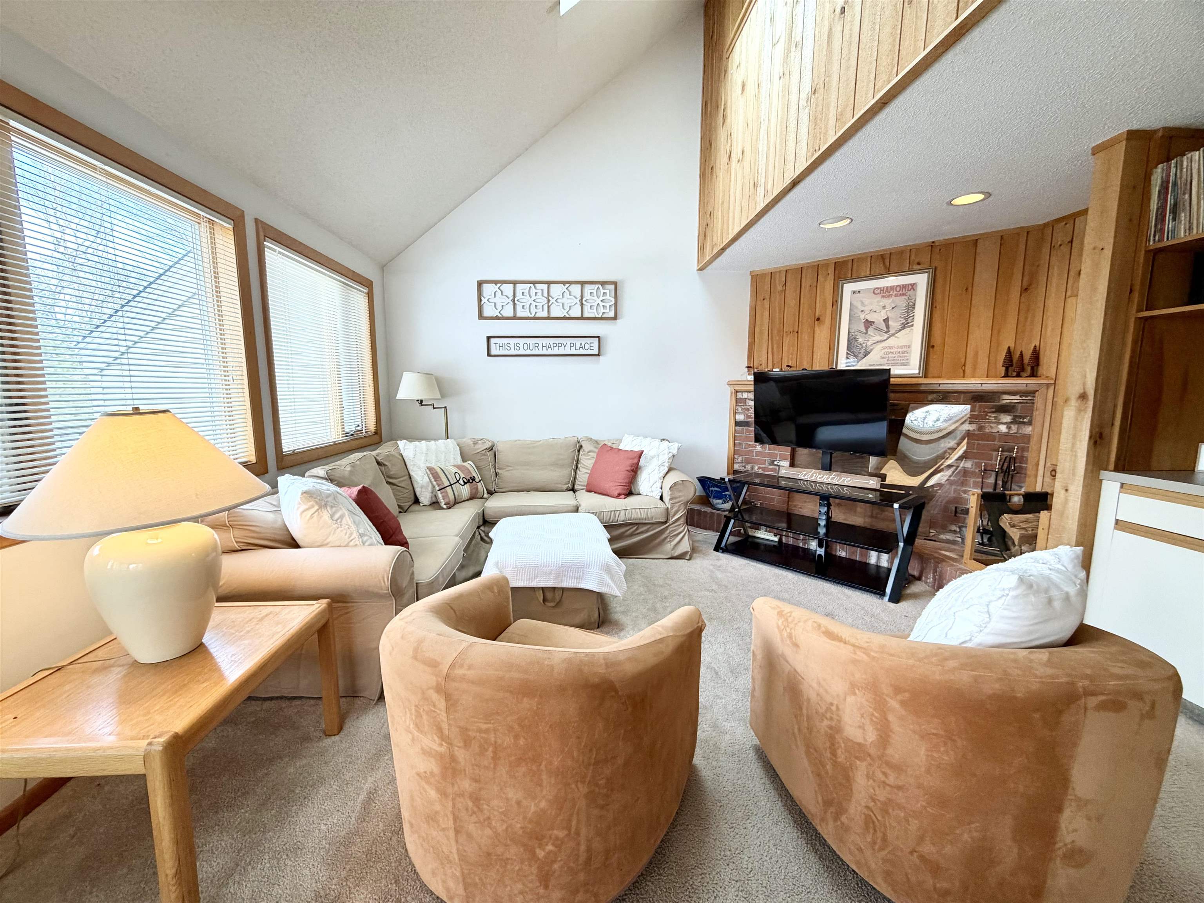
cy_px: 452
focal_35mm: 14
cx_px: 602
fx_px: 487
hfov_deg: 102.1
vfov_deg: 85.7
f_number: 2.2
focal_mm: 2.22
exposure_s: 1/120
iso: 160
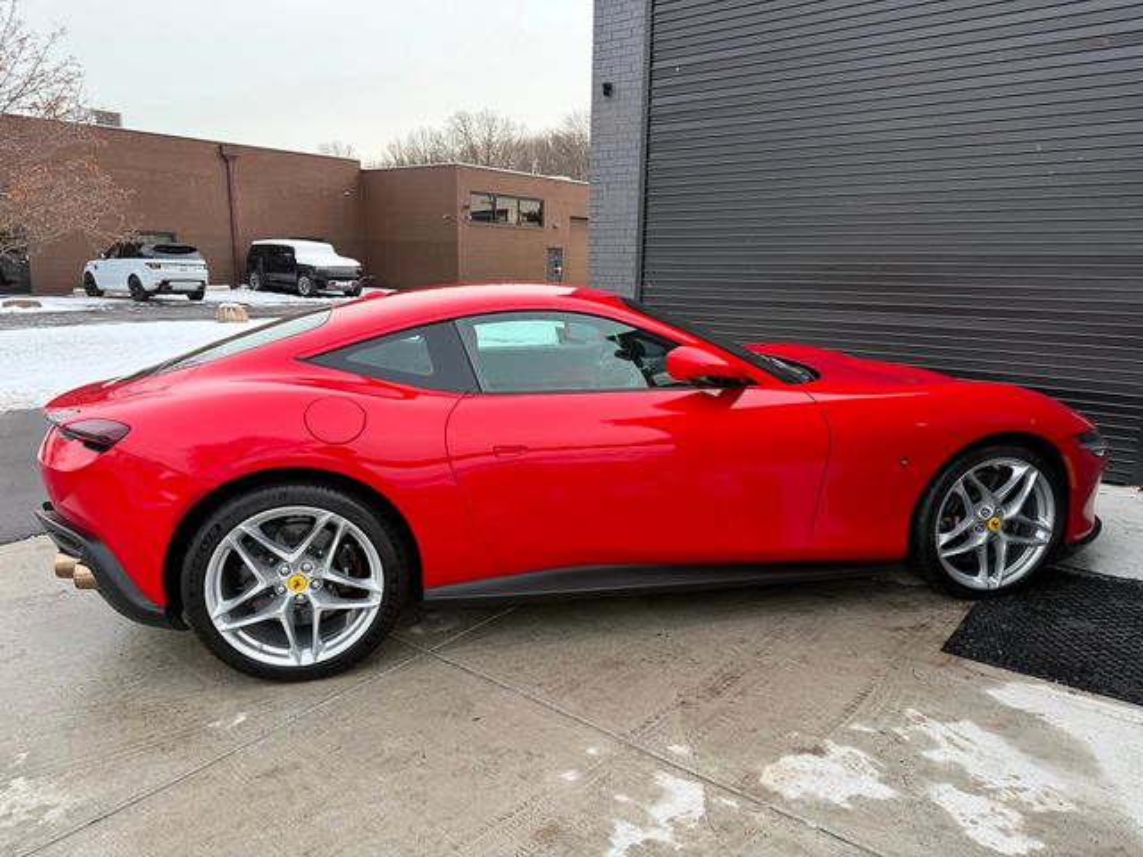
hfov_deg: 71.6
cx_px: 572
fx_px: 792
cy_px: 428
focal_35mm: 24
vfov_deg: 56.8
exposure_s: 1/453
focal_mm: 6.76
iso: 100
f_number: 1.78
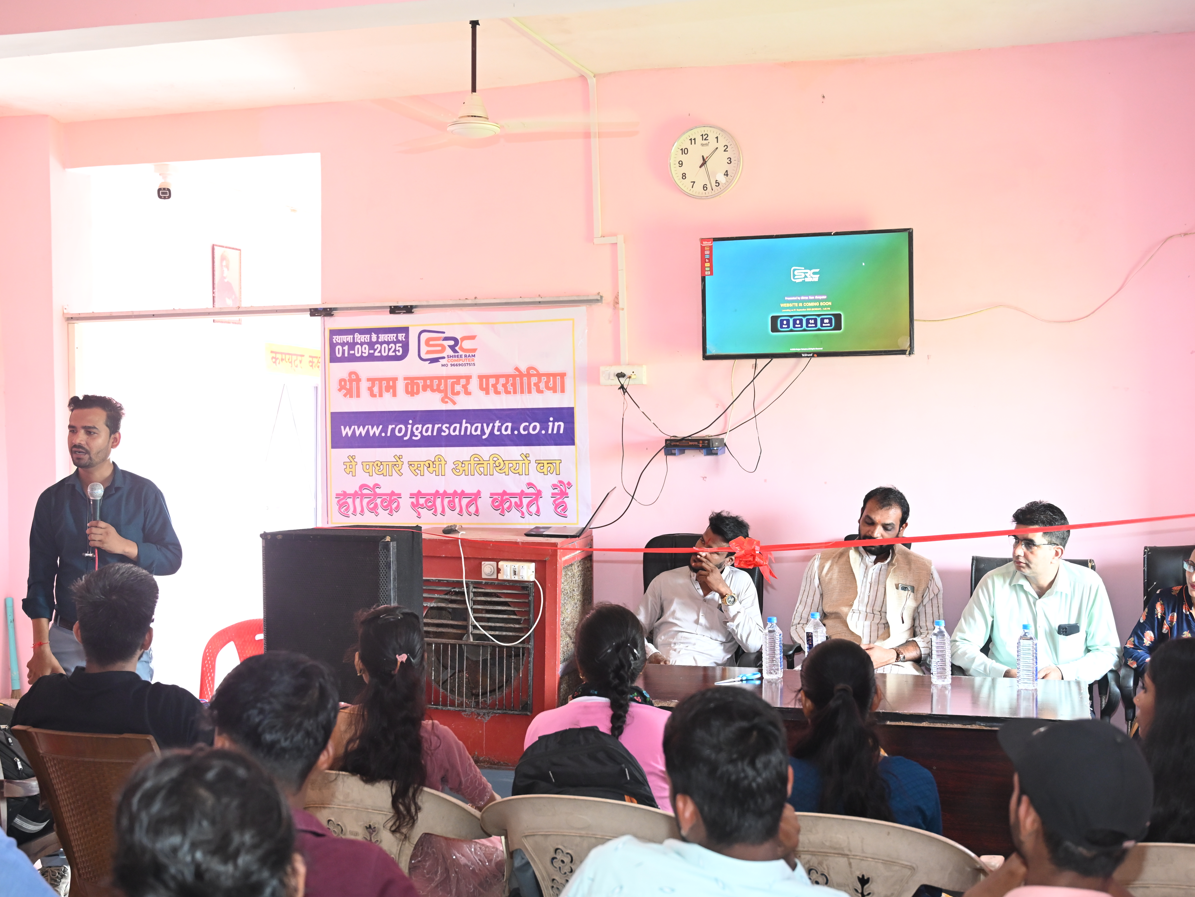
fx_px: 1519
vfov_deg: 32.9
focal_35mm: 44
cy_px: 441
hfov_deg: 42.9
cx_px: 608
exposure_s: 1/80
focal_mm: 40
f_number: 4.5
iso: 2500
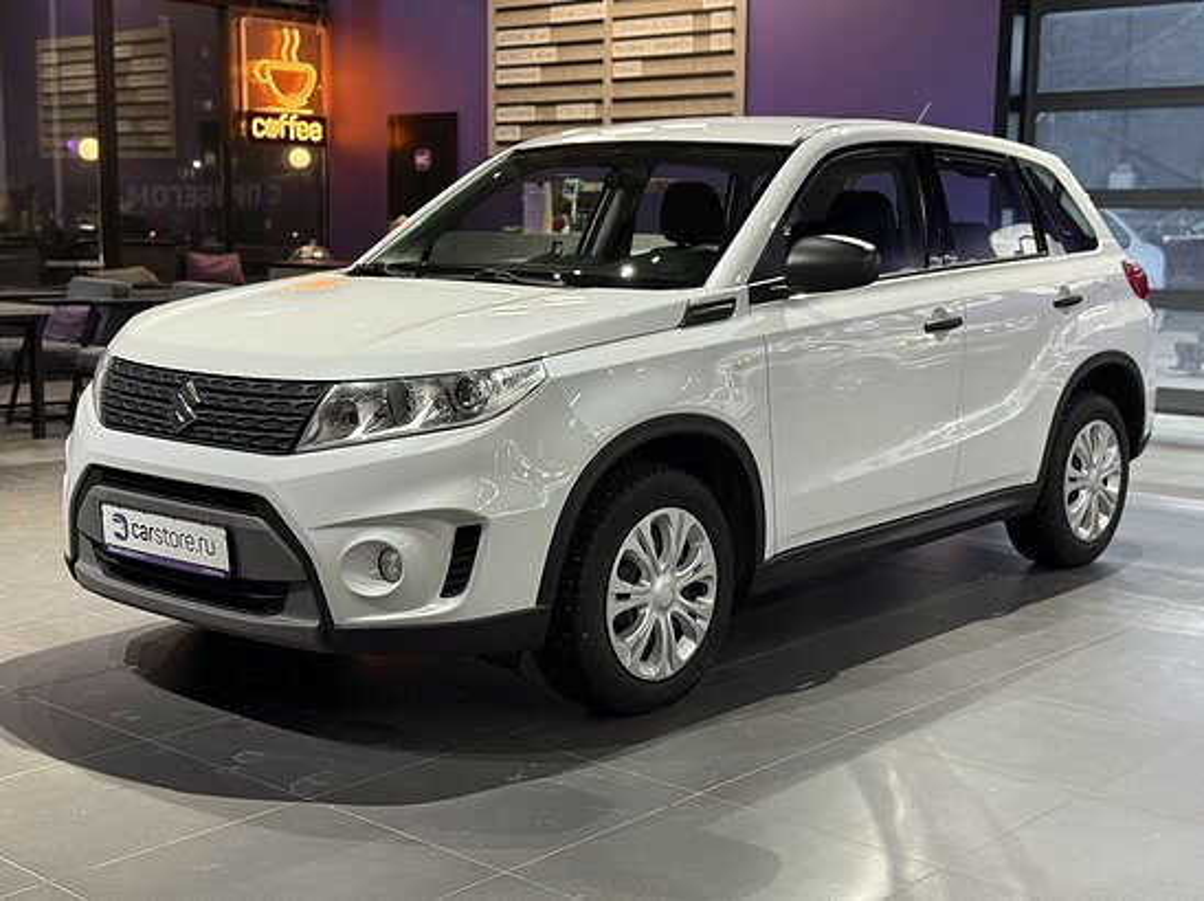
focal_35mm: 48
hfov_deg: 39.7
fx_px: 1668
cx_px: 602
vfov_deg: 30.2
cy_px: 450
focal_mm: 6.76
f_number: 1.78
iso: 160
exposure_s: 1/50
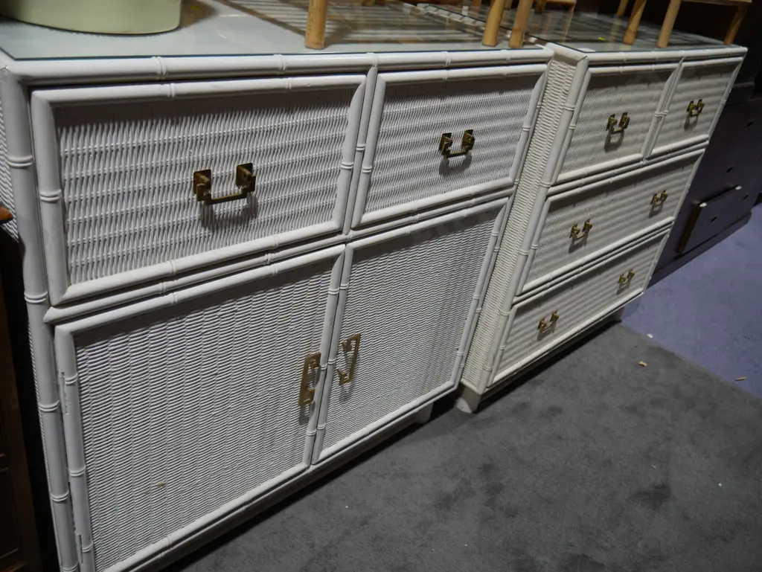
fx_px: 617
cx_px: 381
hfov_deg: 63.4
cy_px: 286
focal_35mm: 28
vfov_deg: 49.8
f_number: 3.5
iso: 200
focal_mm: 14
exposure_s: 1/80
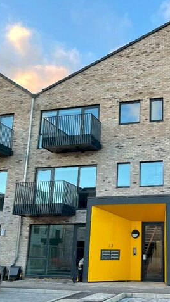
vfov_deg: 50.4
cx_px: 142
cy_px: 164
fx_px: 321
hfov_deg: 28.9
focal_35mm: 40
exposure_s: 1/158
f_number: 1.6
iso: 32
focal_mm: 5.1
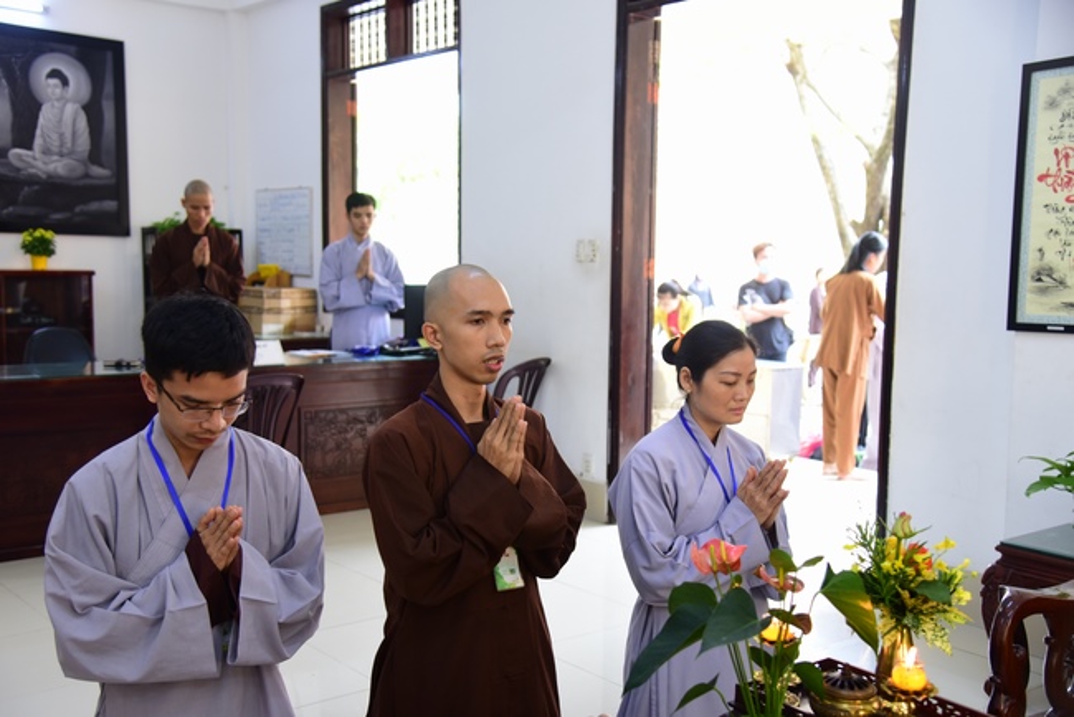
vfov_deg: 35.1
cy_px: 358
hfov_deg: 50.7
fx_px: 1134
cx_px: 537
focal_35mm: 38
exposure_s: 1/40
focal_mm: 38
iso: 800
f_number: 4
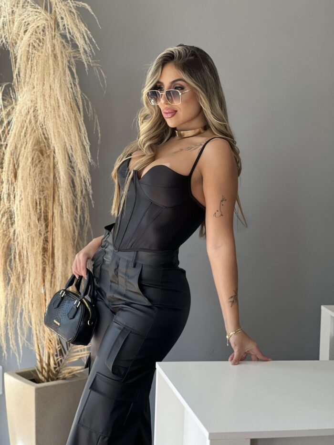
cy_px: 222
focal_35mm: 77
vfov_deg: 25.3
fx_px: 990
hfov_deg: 19.1
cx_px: 167
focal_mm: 9
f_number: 2.8
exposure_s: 1/121
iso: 200
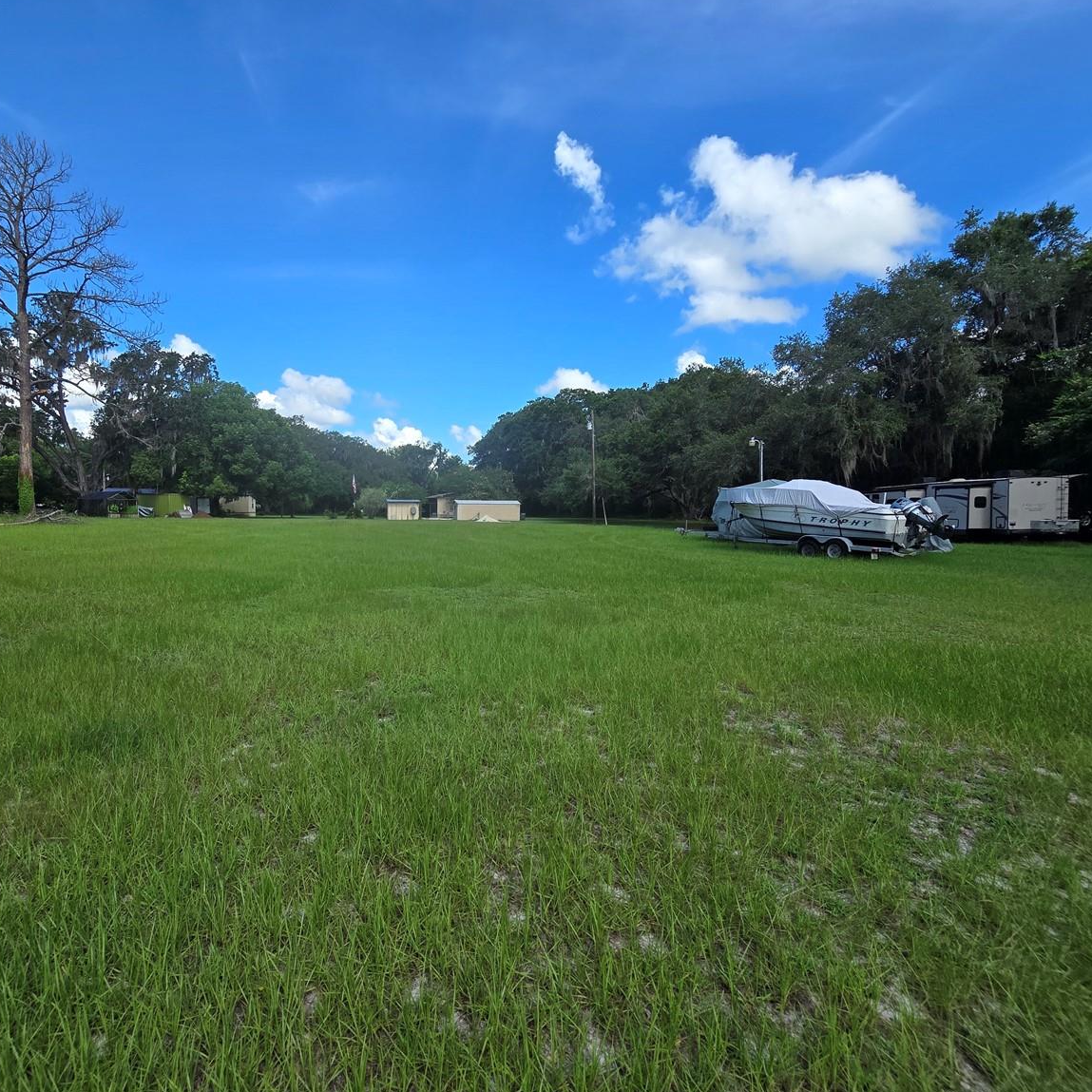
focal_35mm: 16
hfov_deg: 86.9
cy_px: 543
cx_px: 472
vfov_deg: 87.4
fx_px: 571
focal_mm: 2.2
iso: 50
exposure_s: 1/1695
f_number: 2.2
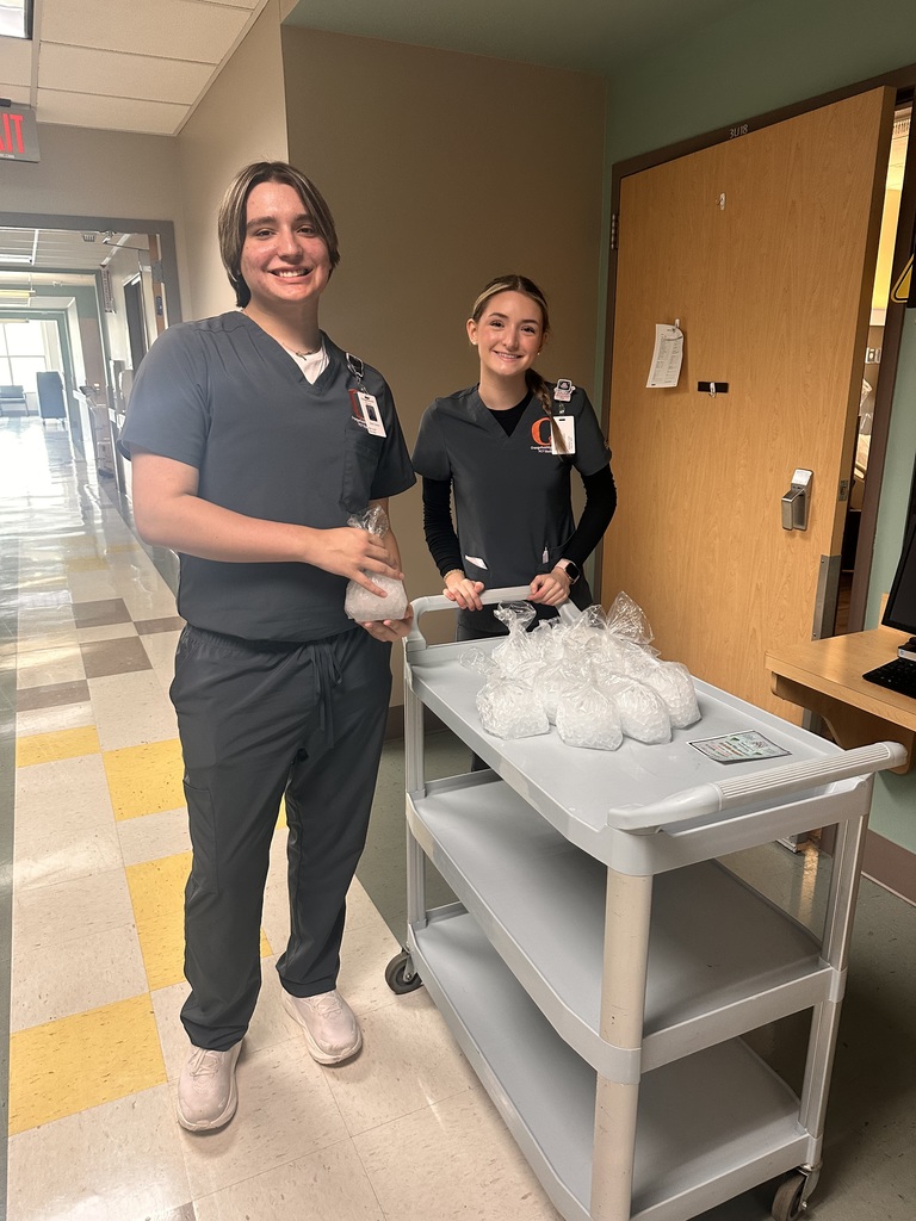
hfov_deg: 56.8
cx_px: 458
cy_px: 610
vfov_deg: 71.6
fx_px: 847
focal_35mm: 24
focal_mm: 6.86
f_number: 1.78
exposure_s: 1/60
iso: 250
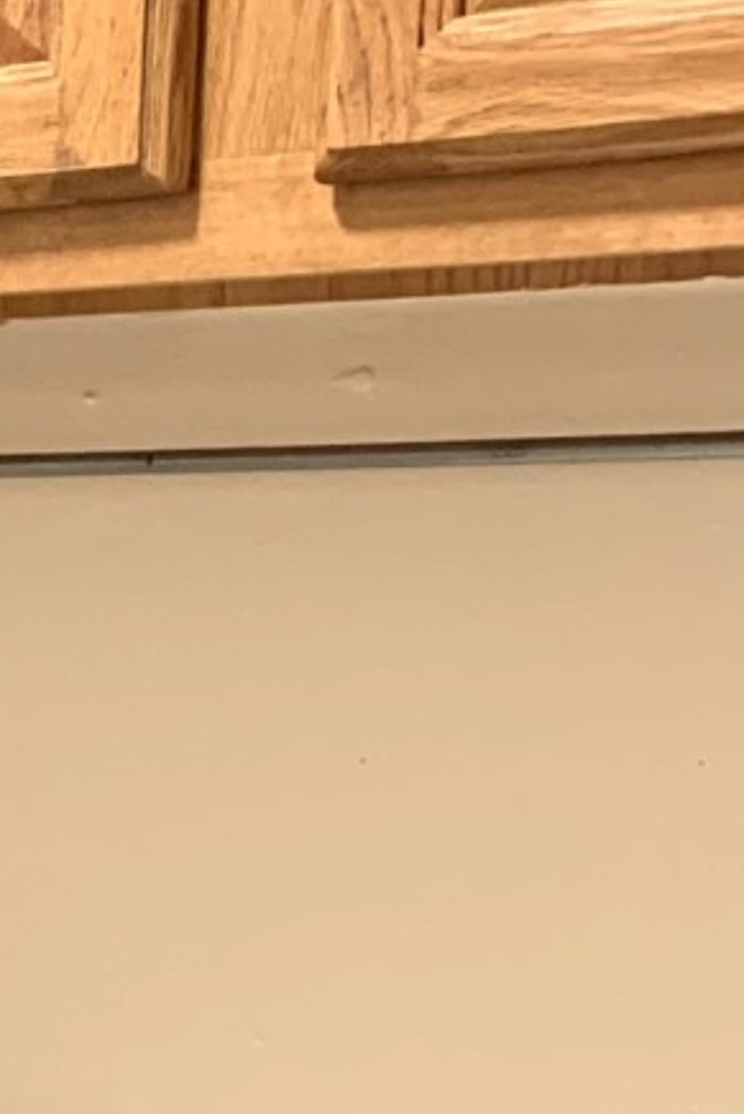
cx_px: -1204
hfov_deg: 9.3
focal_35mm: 127
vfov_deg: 15.4
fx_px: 3934
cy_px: 1405
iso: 160
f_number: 1.8
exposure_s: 1/60
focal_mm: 4.25
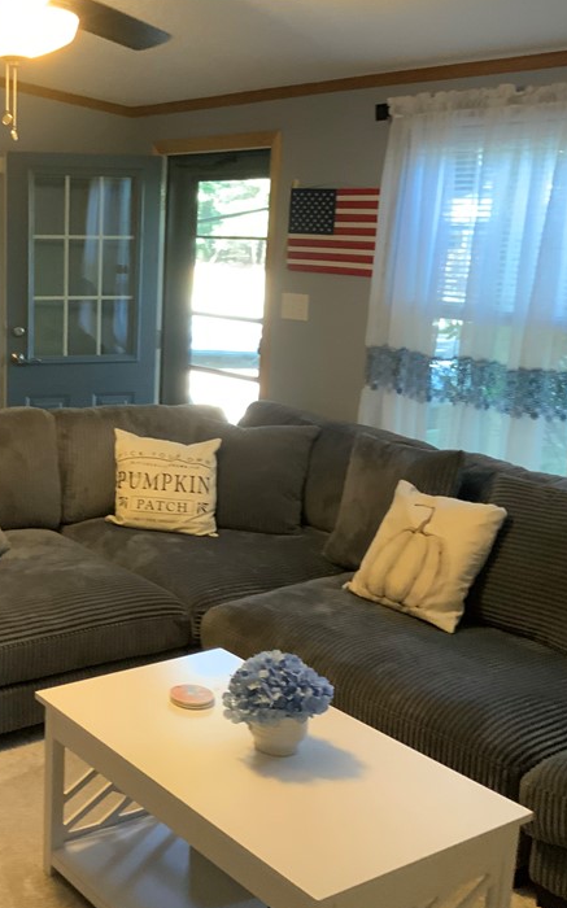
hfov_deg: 27.6
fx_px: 1114
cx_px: 64
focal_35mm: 45
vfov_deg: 44.4
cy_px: 450
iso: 200
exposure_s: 1/40
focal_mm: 3
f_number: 1.8
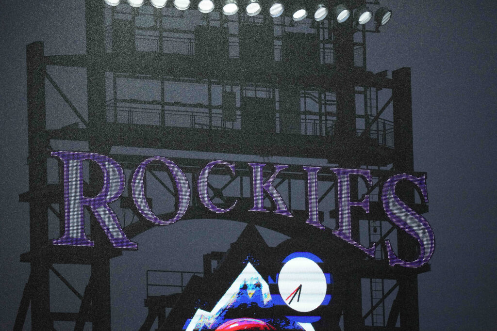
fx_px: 5523
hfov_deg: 5.2
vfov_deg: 3.4
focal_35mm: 400
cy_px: 166
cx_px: 248
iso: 3200
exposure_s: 1/8000
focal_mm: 400
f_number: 2.8
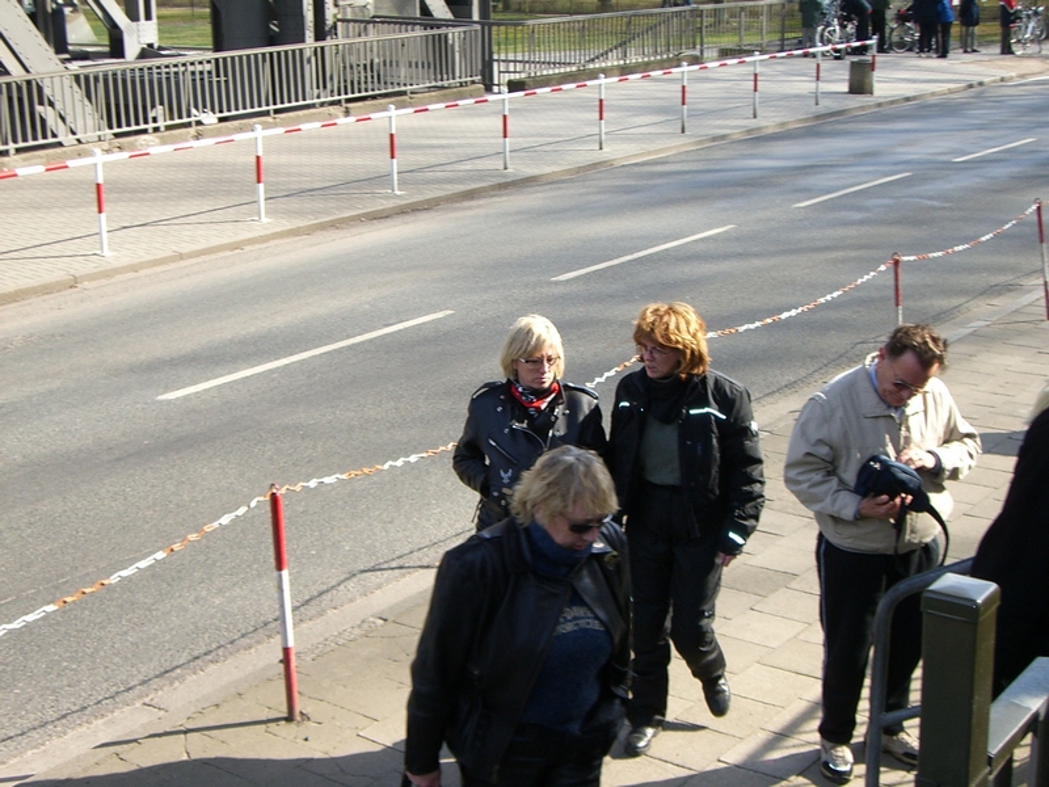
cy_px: 394
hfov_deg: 34.9
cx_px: 524
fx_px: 1667
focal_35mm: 55
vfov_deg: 26.6
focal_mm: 9
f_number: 3.3
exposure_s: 1/250
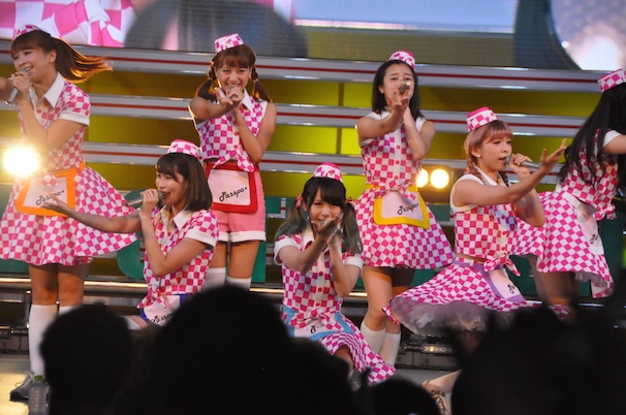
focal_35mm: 225
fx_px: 3906
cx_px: 313
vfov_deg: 6.1
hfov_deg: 9.2
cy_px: 208
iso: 2500
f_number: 5.6
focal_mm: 150
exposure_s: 1/400
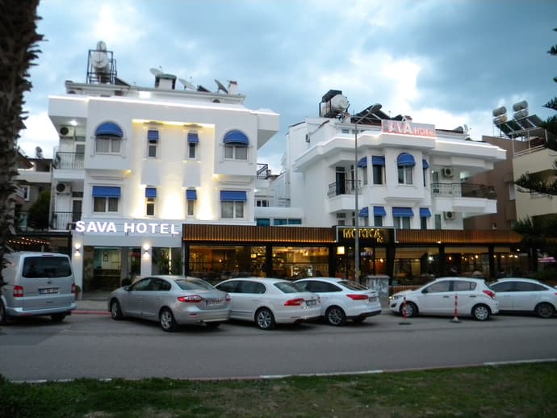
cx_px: 278
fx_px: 451
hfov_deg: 63.4
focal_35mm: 28
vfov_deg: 49.8
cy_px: 209
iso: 400
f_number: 3.5
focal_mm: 5
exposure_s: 1/44.2
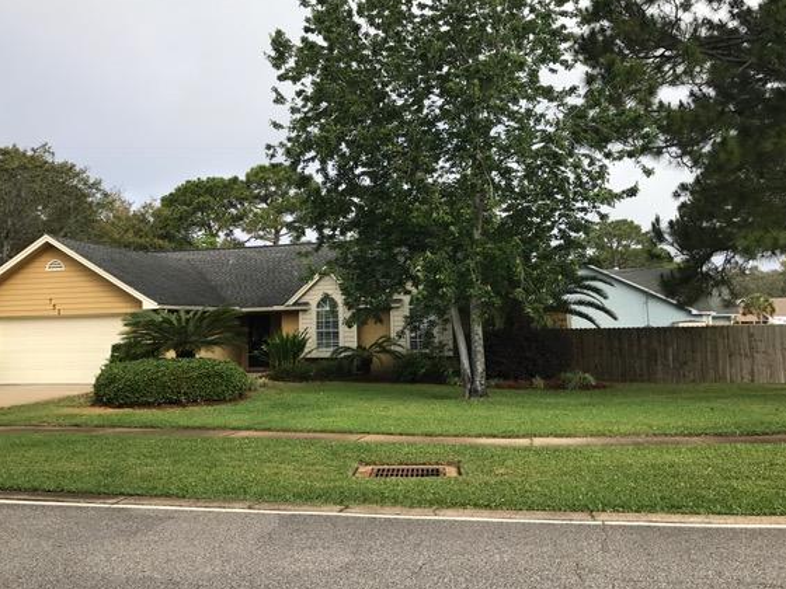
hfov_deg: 56.8
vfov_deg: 44.1
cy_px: 259
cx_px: 380
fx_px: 727
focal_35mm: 32
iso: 20
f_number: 1.8
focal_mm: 3.99
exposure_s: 1/1429
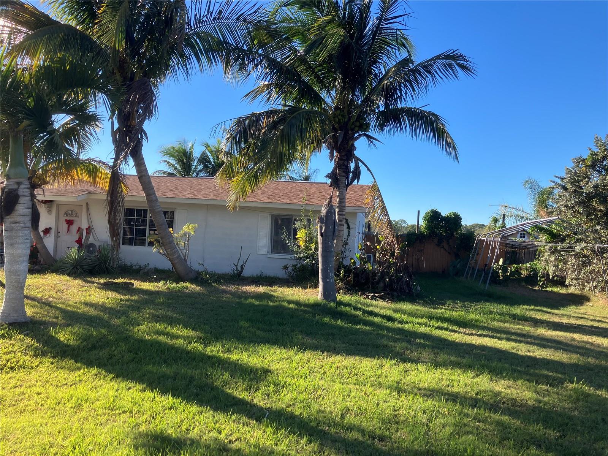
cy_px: 228
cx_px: 304
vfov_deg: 49.7
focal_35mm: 28
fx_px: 492
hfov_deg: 63.4
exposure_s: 1/1012
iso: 32
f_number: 1.8
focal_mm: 3.99
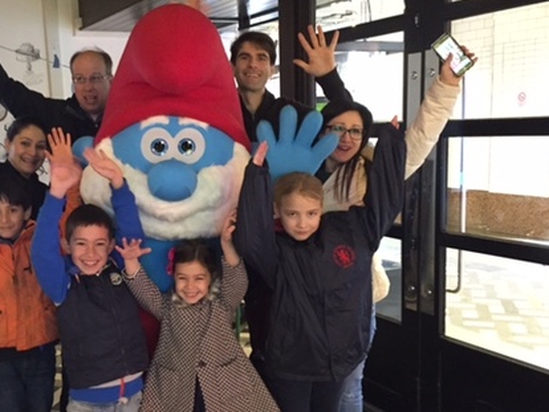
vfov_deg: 34.3
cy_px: 233
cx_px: 198
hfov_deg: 44.3
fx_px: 666
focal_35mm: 42
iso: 320
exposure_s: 1/17
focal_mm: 4.15
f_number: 2.2
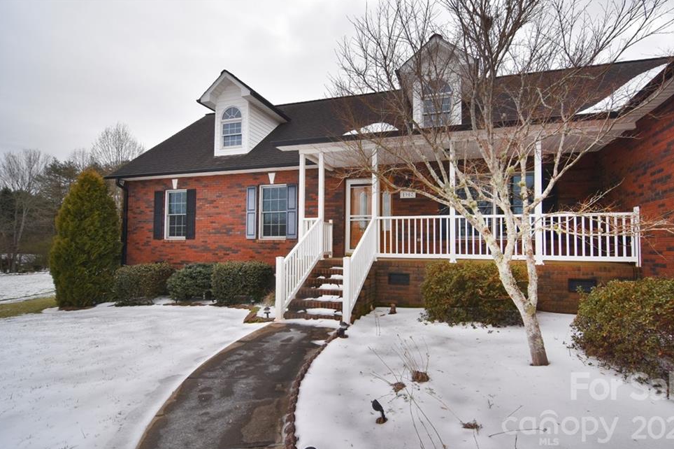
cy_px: 235
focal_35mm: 18
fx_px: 328
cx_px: 353
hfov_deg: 91.5
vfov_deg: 68.7
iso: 360
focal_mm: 11
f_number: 8
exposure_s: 1/500
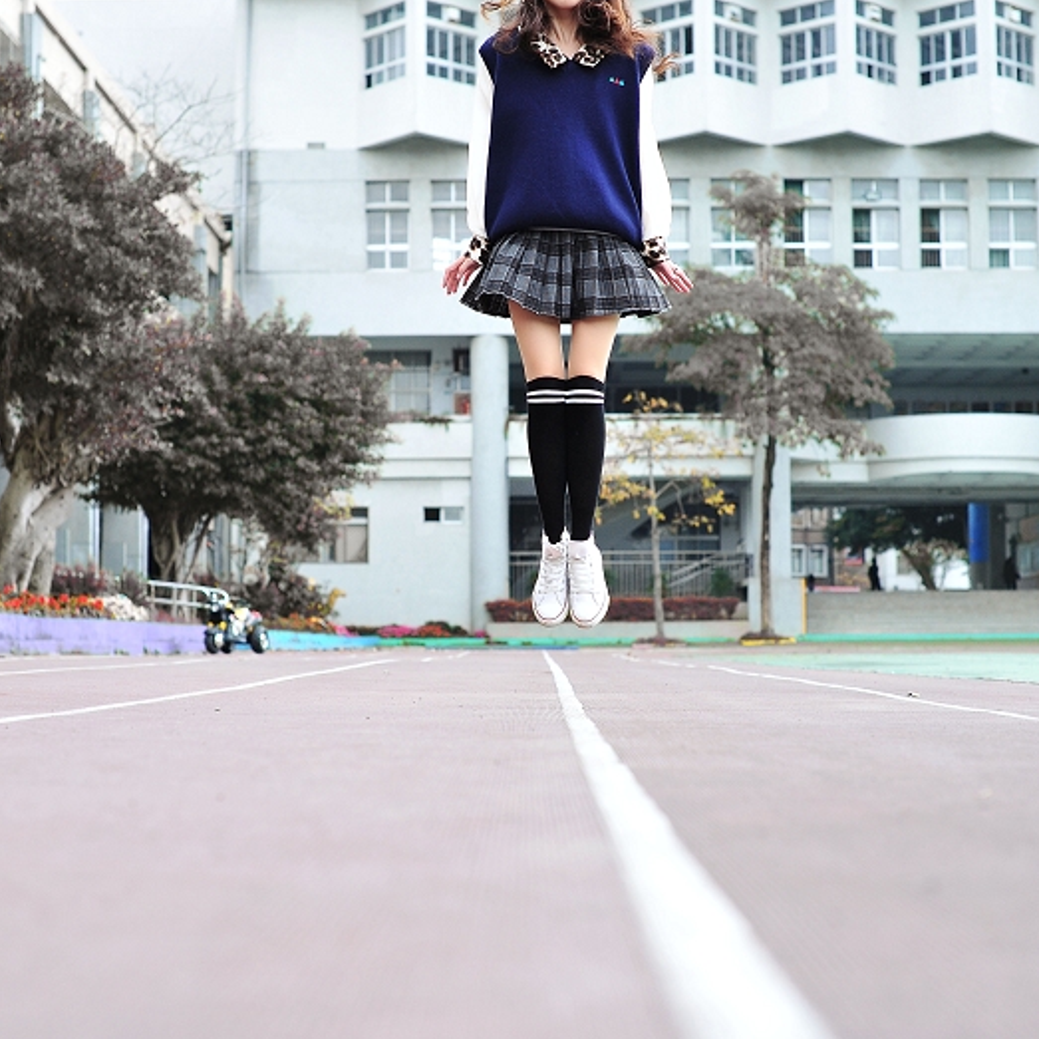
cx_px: 513
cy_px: 519
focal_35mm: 65
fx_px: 2207
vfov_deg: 26.5
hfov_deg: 26.5
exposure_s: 1/160
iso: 800
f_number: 3.5
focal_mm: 50
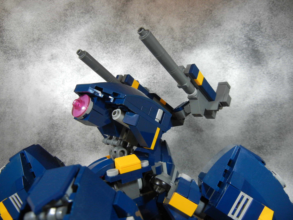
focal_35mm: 30
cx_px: 146
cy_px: 110
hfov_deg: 60.0
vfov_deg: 46.8
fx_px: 254
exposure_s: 1/66.6
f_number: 3.5
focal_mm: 5.4
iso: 400
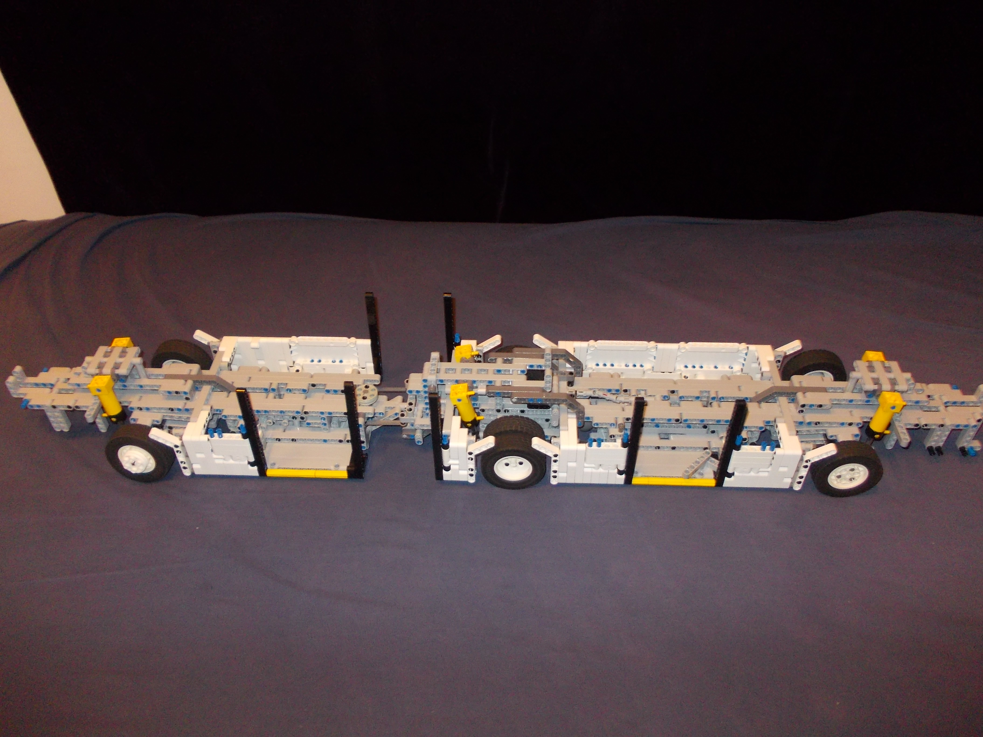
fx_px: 795
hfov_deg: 63.4
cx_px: 492
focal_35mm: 28
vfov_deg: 49.7
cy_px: 368
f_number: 2.7
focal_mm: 4
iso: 200
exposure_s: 1/25
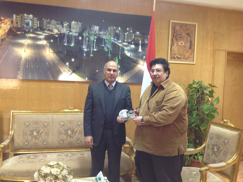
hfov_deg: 52.7
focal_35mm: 35
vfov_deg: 40.6
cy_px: 91
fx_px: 245
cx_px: 122
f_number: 2.4
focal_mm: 4.28
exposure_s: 1/17
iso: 100
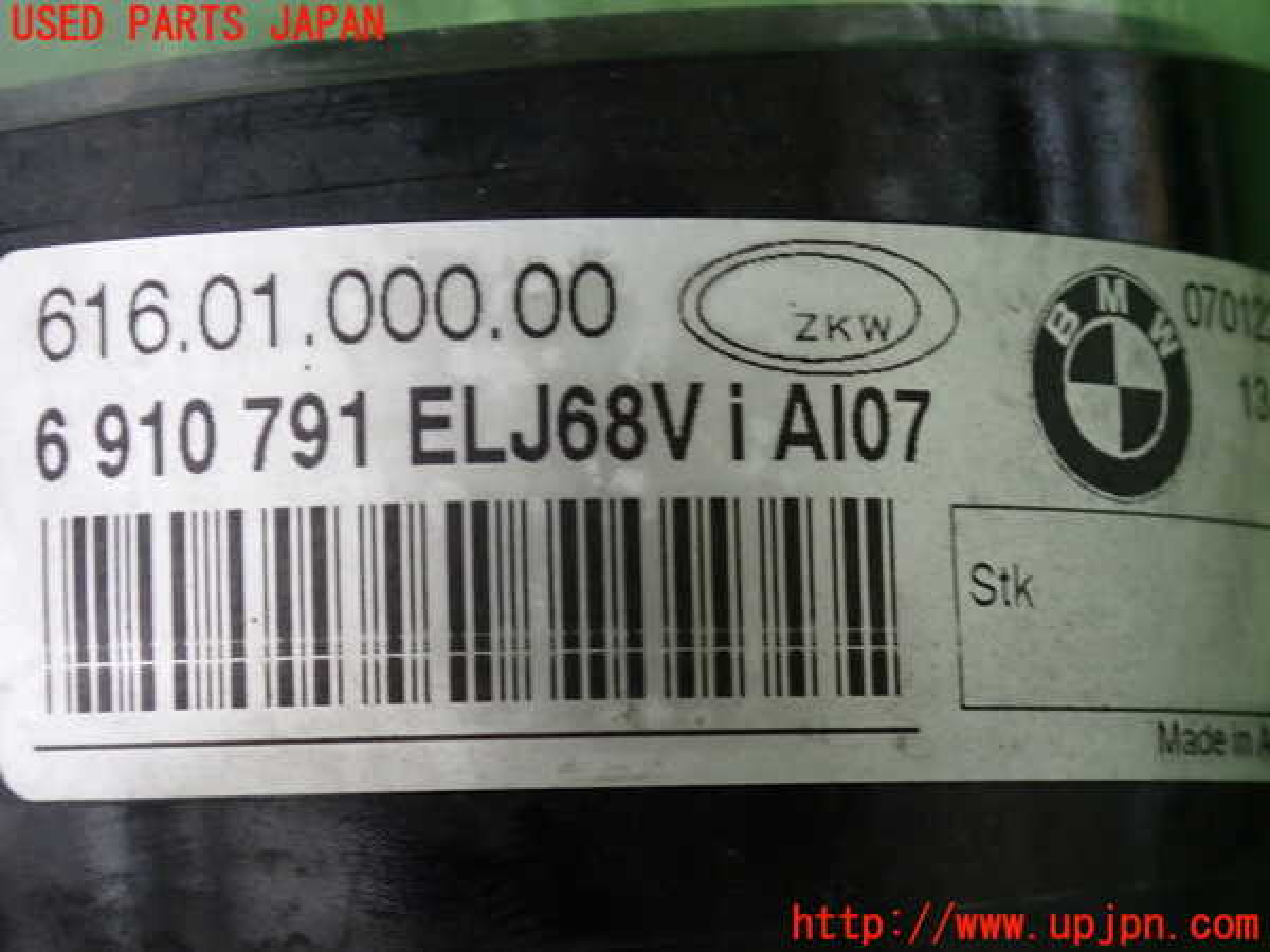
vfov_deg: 14.8
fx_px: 3669
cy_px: 476
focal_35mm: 100
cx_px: 635
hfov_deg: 19.6
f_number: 4.9
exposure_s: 1/60
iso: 800
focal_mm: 18
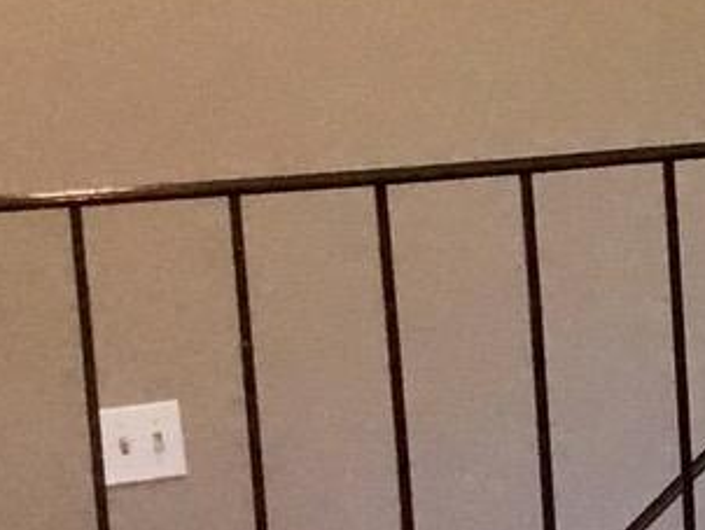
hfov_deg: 8.4
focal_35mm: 210
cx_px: 1819
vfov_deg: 7.1
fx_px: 4280
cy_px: 306
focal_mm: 3.3
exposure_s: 1/30
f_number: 2.4
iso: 80
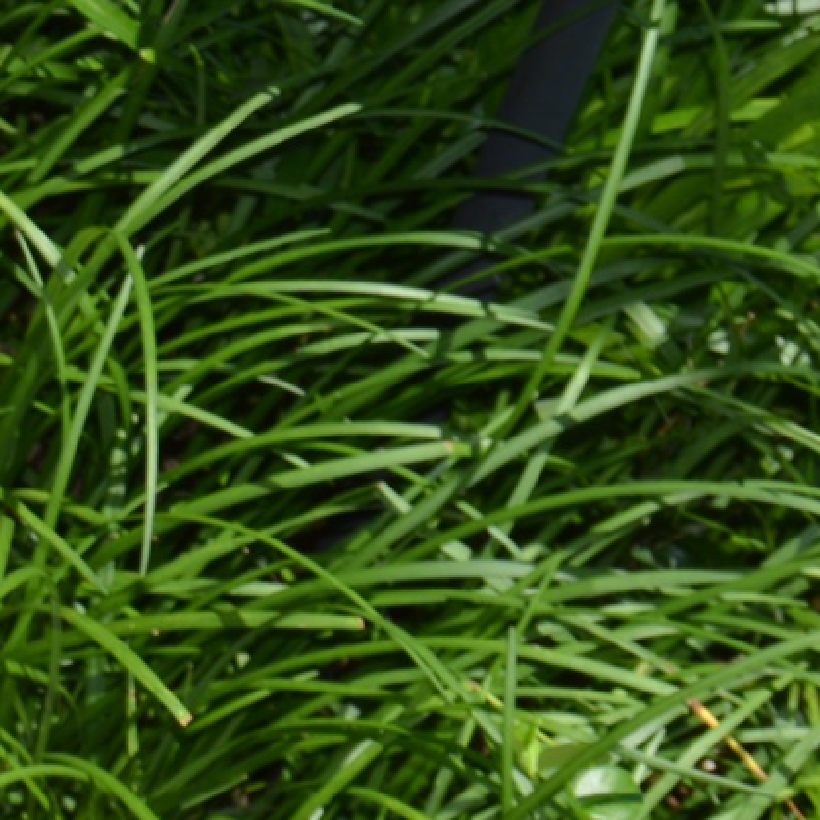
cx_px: -912
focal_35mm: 183
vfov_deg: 9.5
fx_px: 4904
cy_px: 246
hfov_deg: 8.9
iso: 100
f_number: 8
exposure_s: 1/200
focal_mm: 24
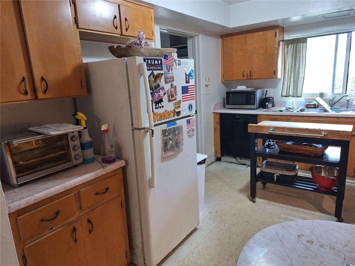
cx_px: 178
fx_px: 236
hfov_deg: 73.9
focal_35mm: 23
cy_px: 133
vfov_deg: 58.9
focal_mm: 5.54
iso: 160
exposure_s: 1/40
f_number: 1.8
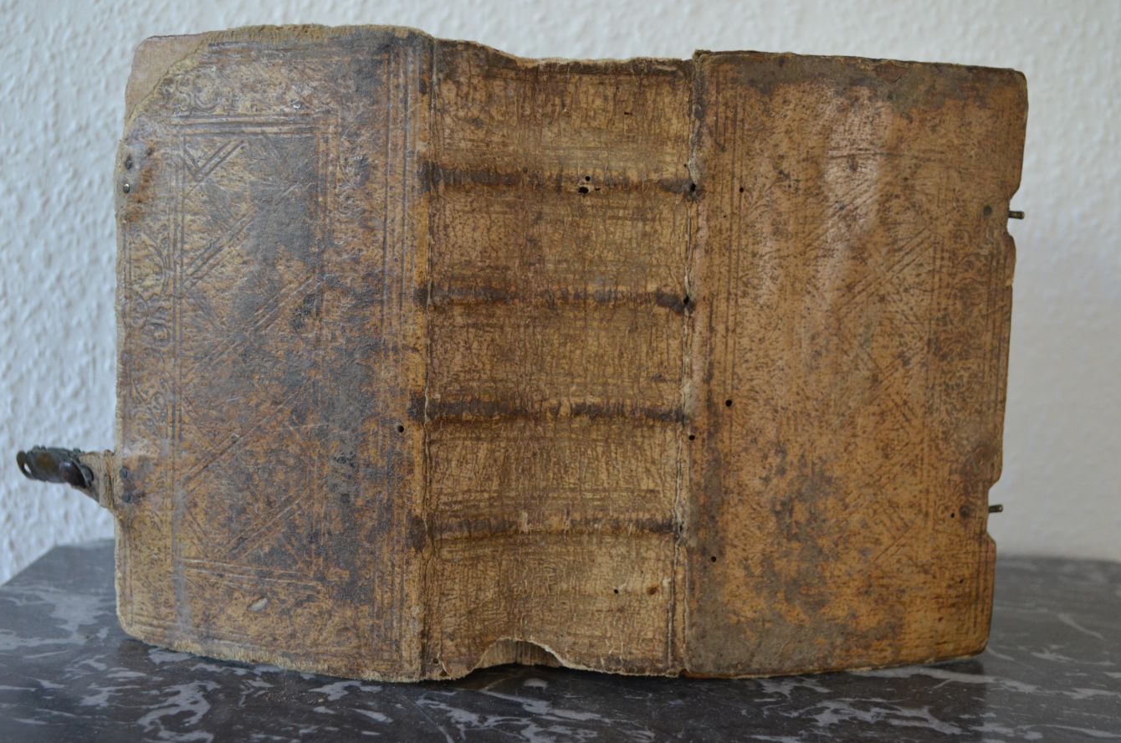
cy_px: 359
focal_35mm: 47
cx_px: 566
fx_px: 1461
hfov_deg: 42.0
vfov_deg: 28.5
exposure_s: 1/60
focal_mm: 30
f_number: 4.5
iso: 1100
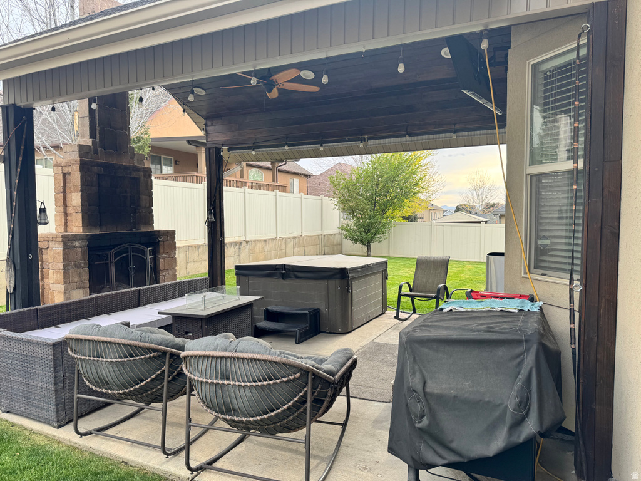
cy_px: 240
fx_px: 444
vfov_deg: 56.8
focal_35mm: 24
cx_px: 320
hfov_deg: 71.6
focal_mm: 6.76
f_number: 1.78
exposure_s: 1/428
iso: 80
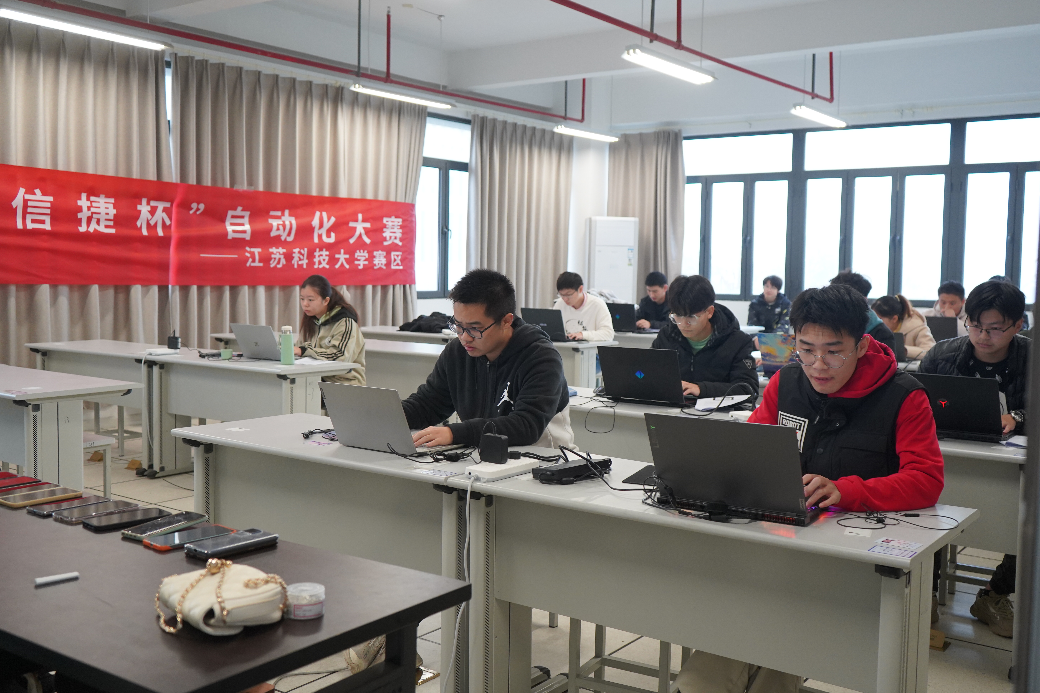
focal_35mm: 35
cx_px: 513
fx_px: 1011
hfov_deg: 54.4
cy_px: 337
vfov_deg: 37.8
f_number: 4
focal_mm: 34
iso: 2000
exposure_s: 1/160
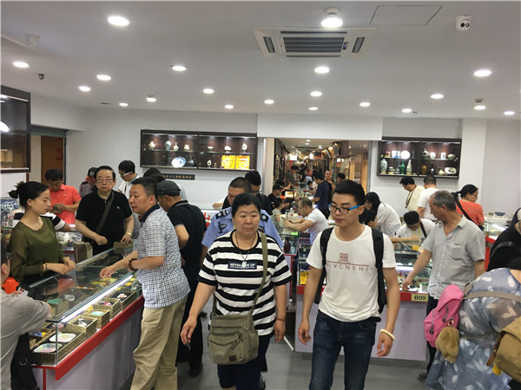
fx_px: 436
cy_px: 195
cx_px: 260
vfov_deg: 48.2
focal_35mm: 29
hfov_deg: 61.7
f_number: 2.2
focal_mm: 4.15
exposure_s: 1/33
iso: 80
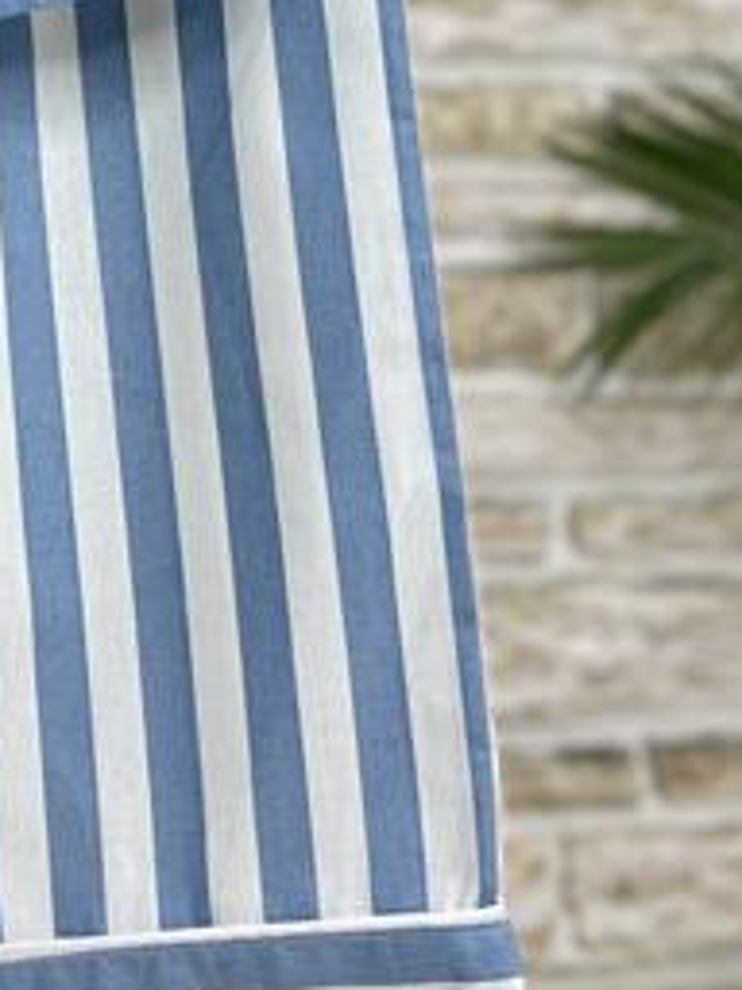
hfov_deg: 18.8
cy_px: 27
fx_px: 2144
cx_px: -93
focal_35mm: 75
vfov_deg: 24.9
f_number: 1.78
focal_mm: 6.86
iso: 80
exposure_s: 1/100
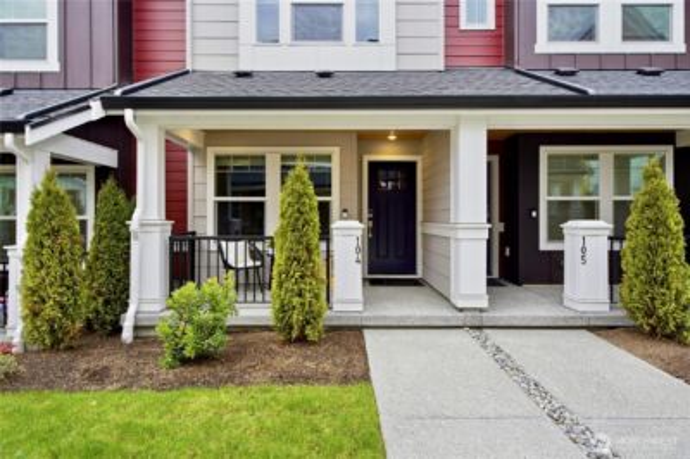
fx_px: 383
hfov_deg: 84.0
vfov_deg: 61.8
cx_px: 345
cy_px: 230
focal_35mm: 20
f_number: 9
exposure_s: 1/30
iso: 400
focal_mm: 20
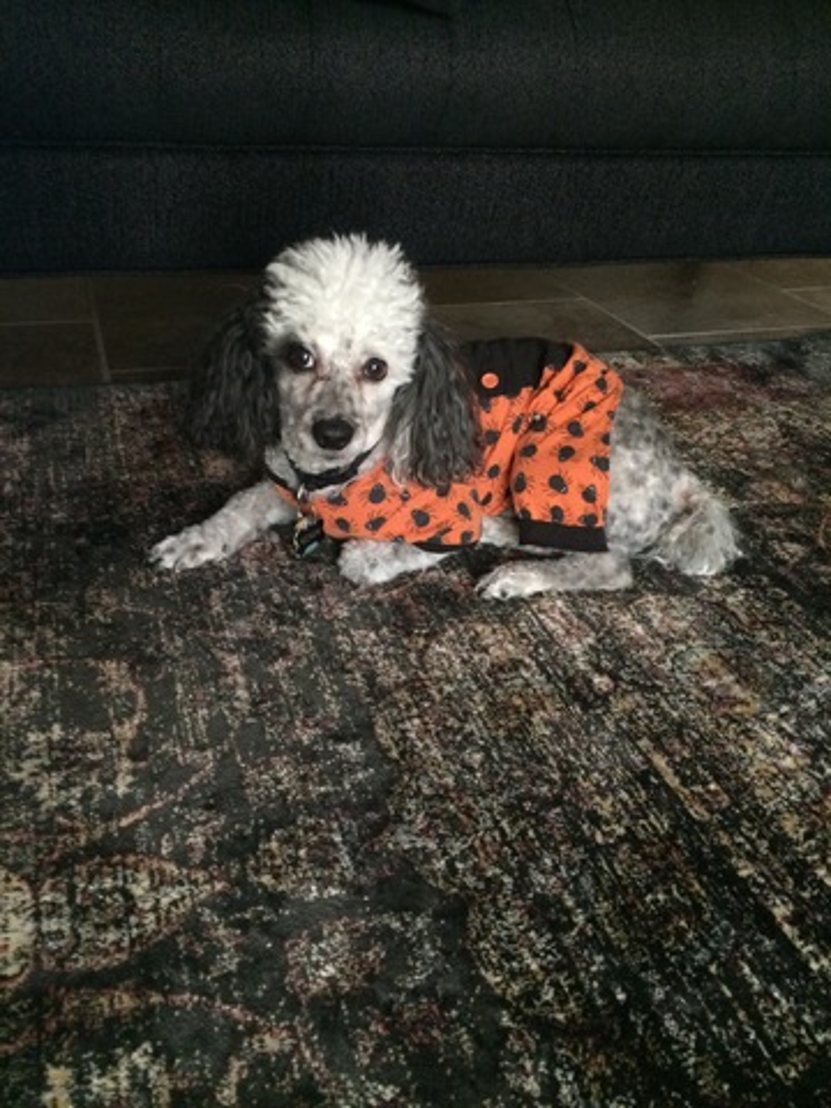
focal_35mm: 29
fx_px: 928
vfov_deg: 61.7
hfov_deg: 48.2
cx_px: 416
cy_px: 554
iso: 320
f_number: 2.2
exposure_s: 1/15
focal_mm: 4.15
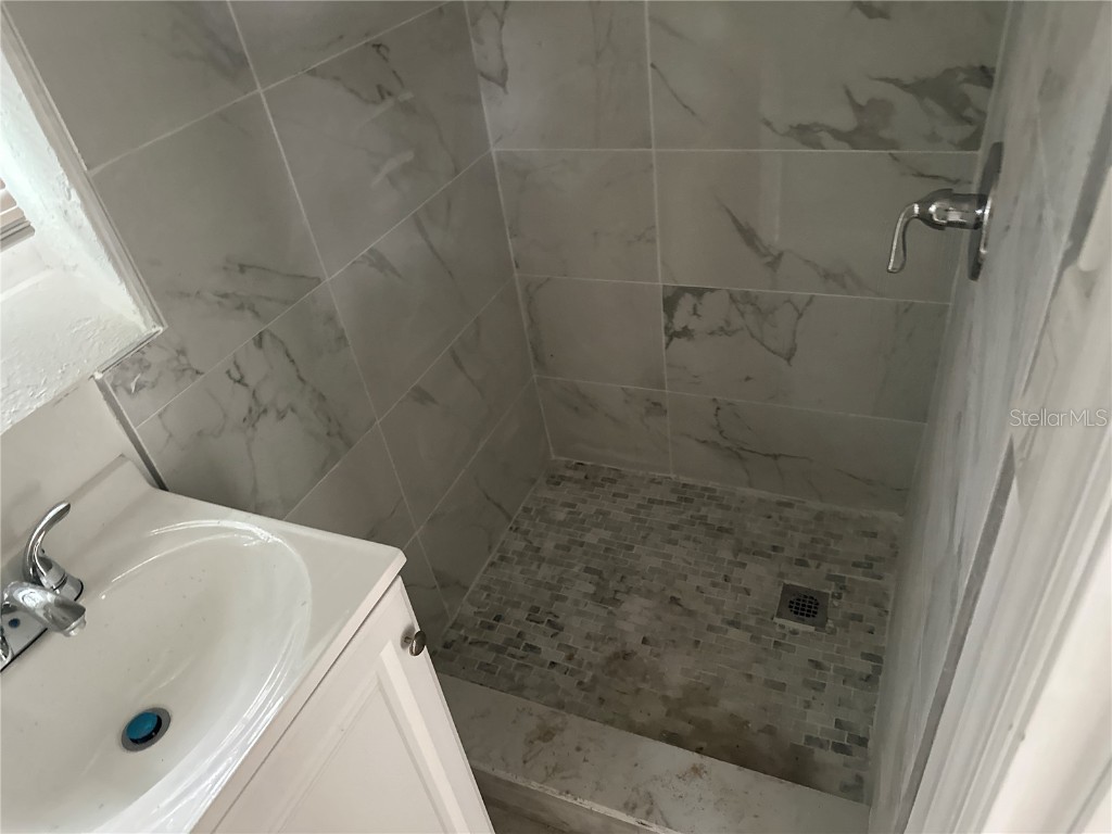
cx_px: 556
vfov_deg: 56.8
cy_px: 417
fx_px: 771
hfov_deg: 71.6
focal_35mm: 24
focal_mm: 6.86
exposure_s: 1/48
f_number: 1.78
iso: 1000
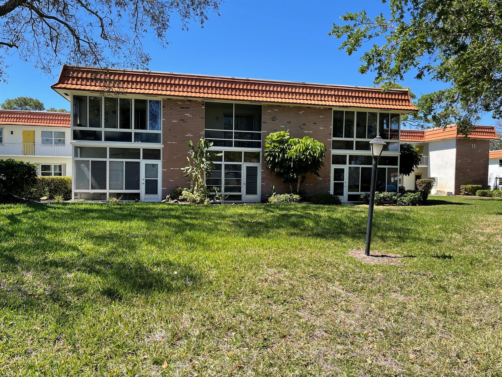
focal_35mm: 25
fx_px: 363
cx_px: 251
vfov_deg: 54.9
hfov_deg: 69.4
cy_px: 188
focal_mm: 5.1
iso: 32
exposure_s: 1/1475
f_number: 1.6
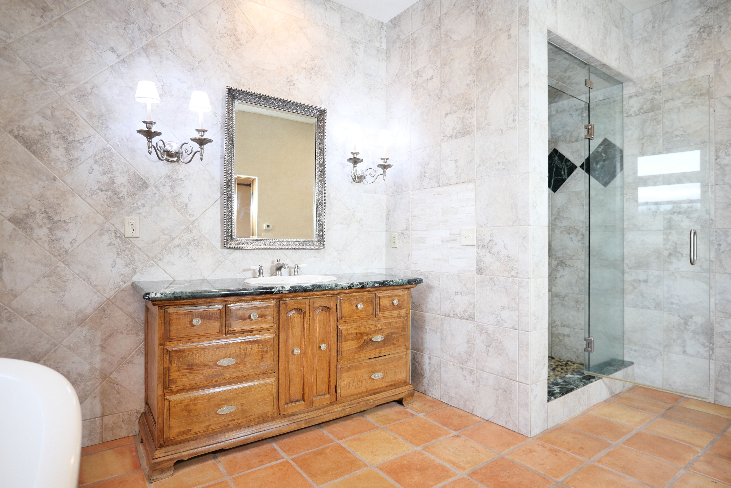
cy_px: 244
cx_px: 366
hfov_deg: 90.0
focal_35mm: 18
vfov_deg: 67.4
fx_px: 365
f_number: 1.7
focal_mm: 9
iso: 800
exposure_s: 1/50
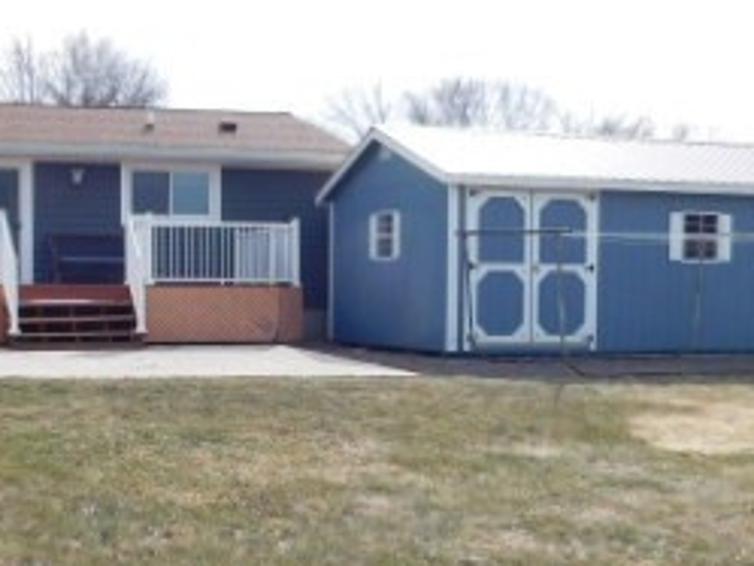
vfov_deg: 24.7
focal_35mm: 59
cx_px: 197
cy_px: 366
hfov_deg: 32.1
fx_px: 1286
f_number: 3
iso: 125
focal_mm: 4
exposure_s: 1/1250
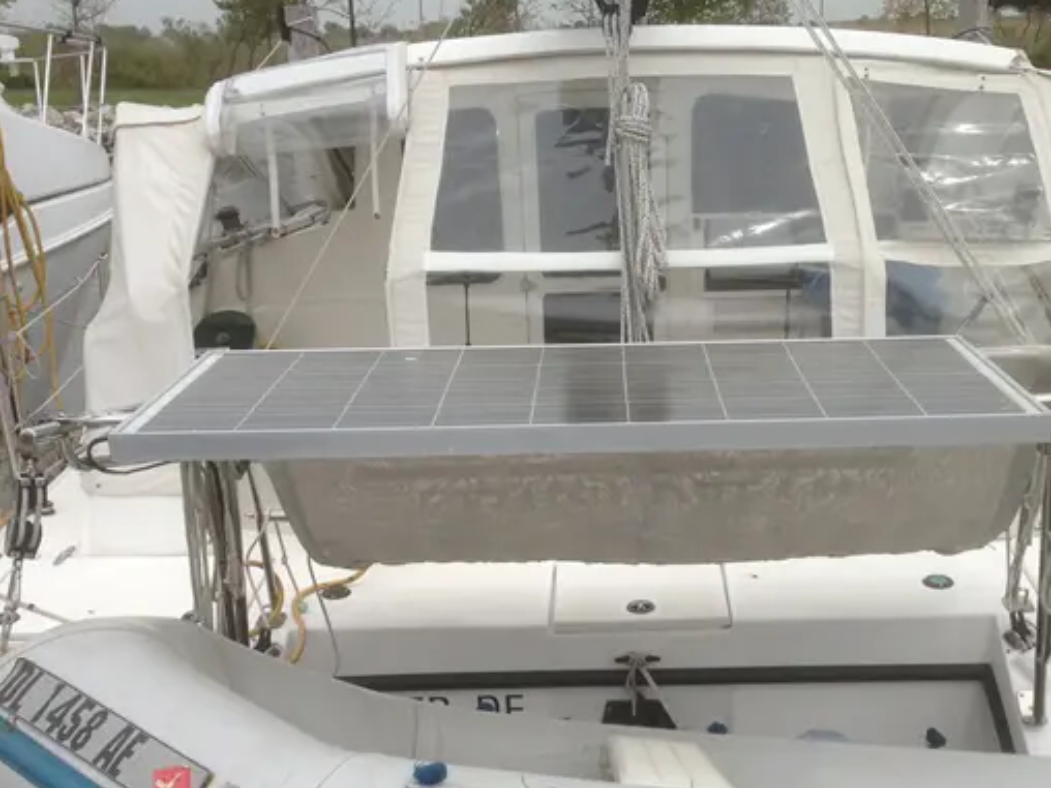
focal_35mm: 52
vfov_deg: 27.6
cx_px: 579
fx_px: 1579
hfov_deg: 36.8
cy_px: 600
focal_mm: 4.13
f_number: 2.4
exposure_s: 1/1748
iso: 50
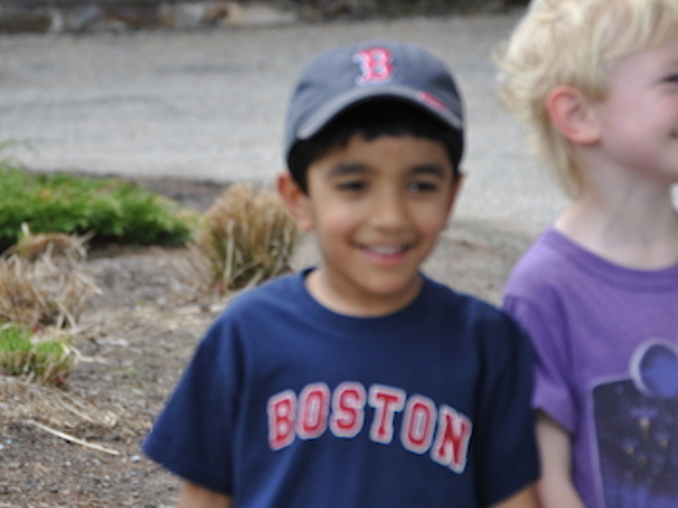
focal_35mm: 245
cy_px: 192
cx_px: 395
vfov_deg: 6.1
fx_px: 4799
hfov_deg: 8.1
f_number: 5
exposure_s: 1/400
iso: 200
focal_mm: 100
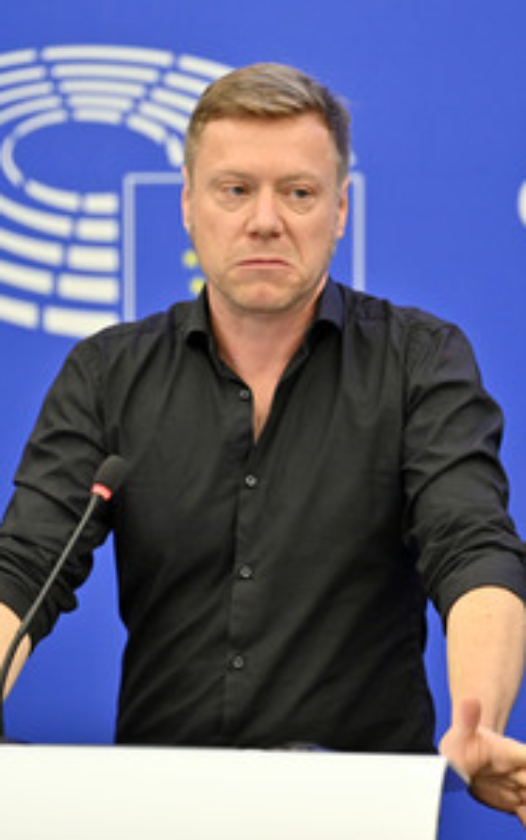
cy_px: 421
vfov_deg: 9.4
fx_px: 5130
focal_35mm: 224
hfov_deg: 5.9
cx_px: 270
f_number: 2.8
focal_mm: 145
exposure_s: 1/640
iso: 4000
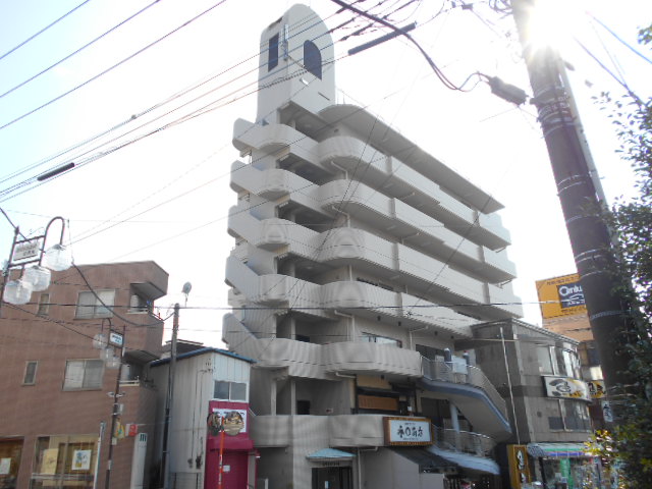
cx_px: 326
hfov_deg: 67.3
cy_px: 244
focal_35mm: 26
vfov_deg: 53.1
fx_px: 490
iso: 80
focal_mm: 4.6
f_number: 3.2
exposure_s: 1/500
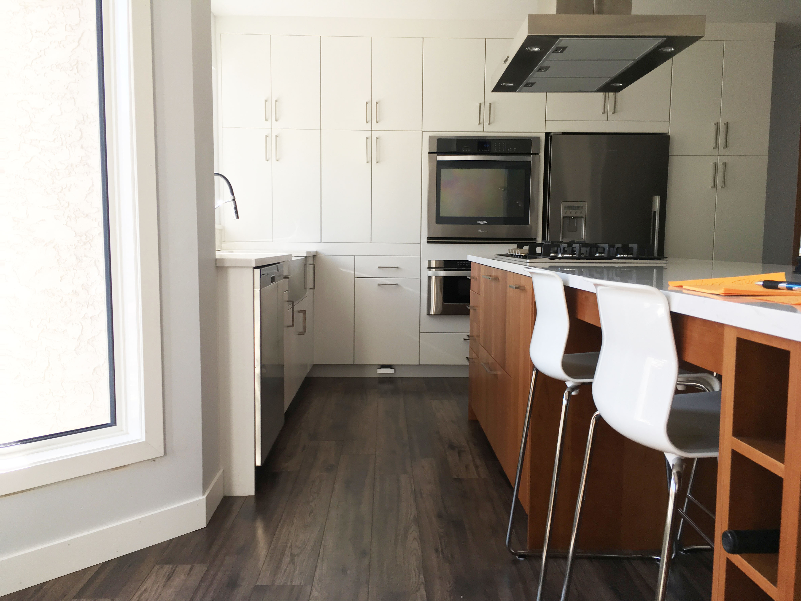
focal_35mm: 29
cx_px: 400
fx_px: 671
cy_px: 300
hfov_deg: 61.7
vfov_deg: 48.2
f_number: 2.2
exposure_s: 1/120
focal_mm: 4.15
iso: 40
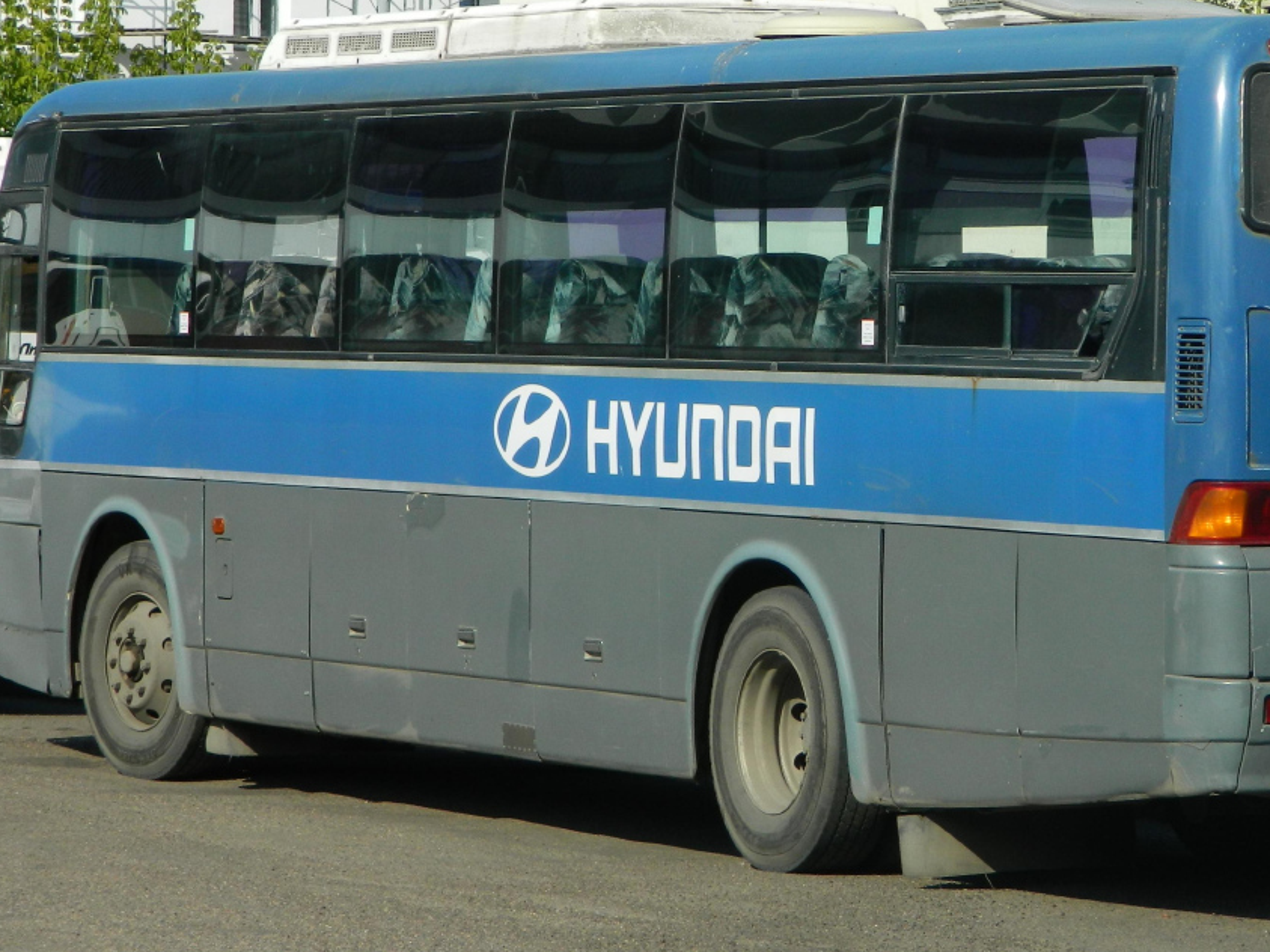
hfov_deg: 9.9
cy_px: 371
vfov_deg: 7.5
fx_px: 7300
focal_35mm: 199
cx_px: 862
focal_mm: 23.2
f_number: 4.7
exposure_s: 1/640
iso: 80
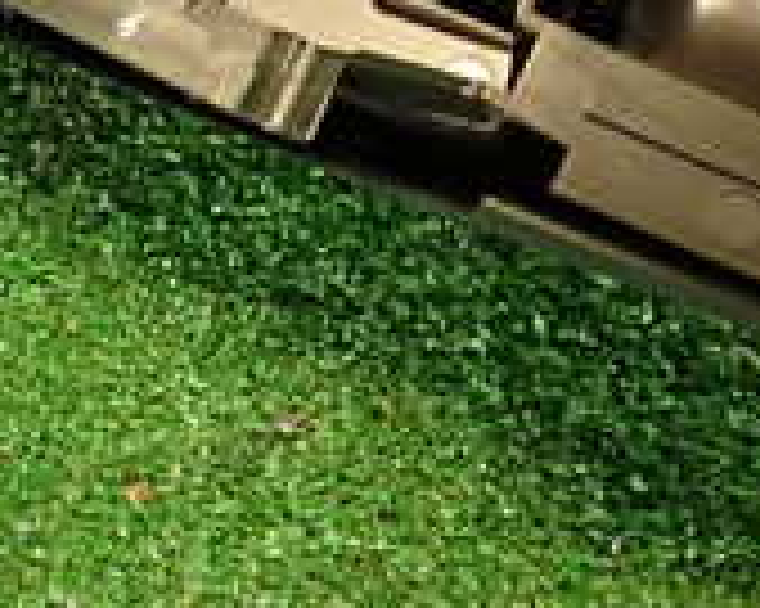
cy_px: -288
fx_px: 2495
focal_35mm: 111
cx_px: 450
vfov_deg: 13.2
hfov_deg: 17.3
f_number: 2.4
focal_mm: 5.79
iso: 400
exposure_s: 1/30
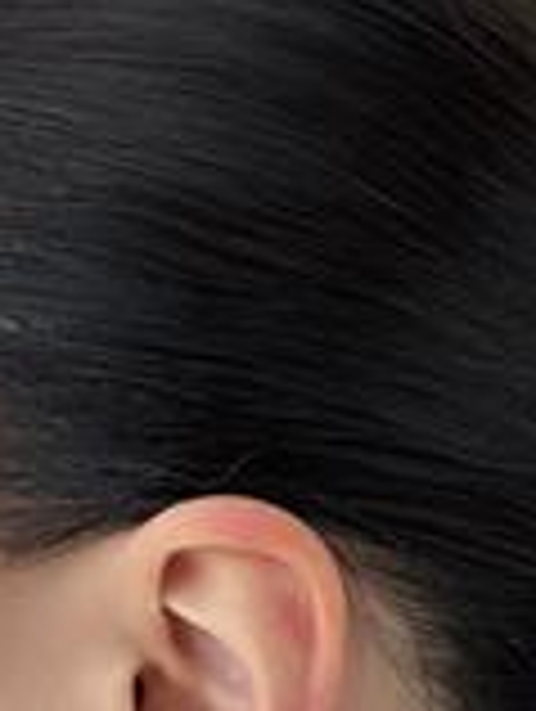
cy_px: 758
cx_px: 72
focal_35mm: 162
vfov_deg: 12.0
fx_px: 3336
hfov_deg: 9.2
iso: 64
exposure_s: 1/305
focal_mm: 6.76
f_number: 1.78
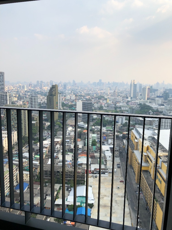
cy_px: 115
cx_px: 86
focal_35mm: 28
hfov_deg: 49.7
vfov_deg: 63.4
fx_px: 186
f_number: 1.8
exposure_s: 1/1297
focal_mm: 3.99
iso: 20
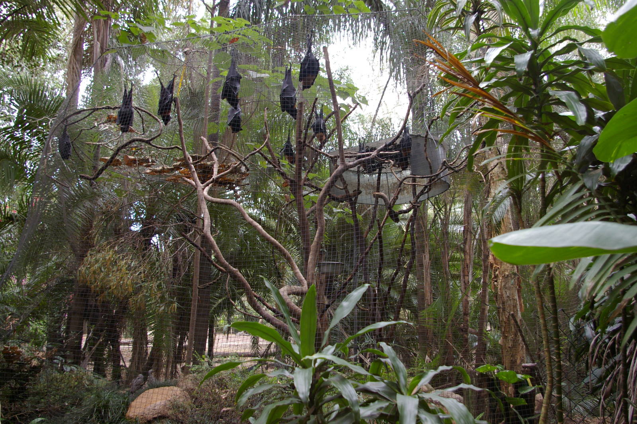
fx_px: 557
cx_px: 318
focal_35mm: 32
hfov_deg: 59.5
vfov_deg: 41.6
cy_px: 212
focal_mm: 21
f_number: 4.5
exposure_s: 1/30
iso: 400
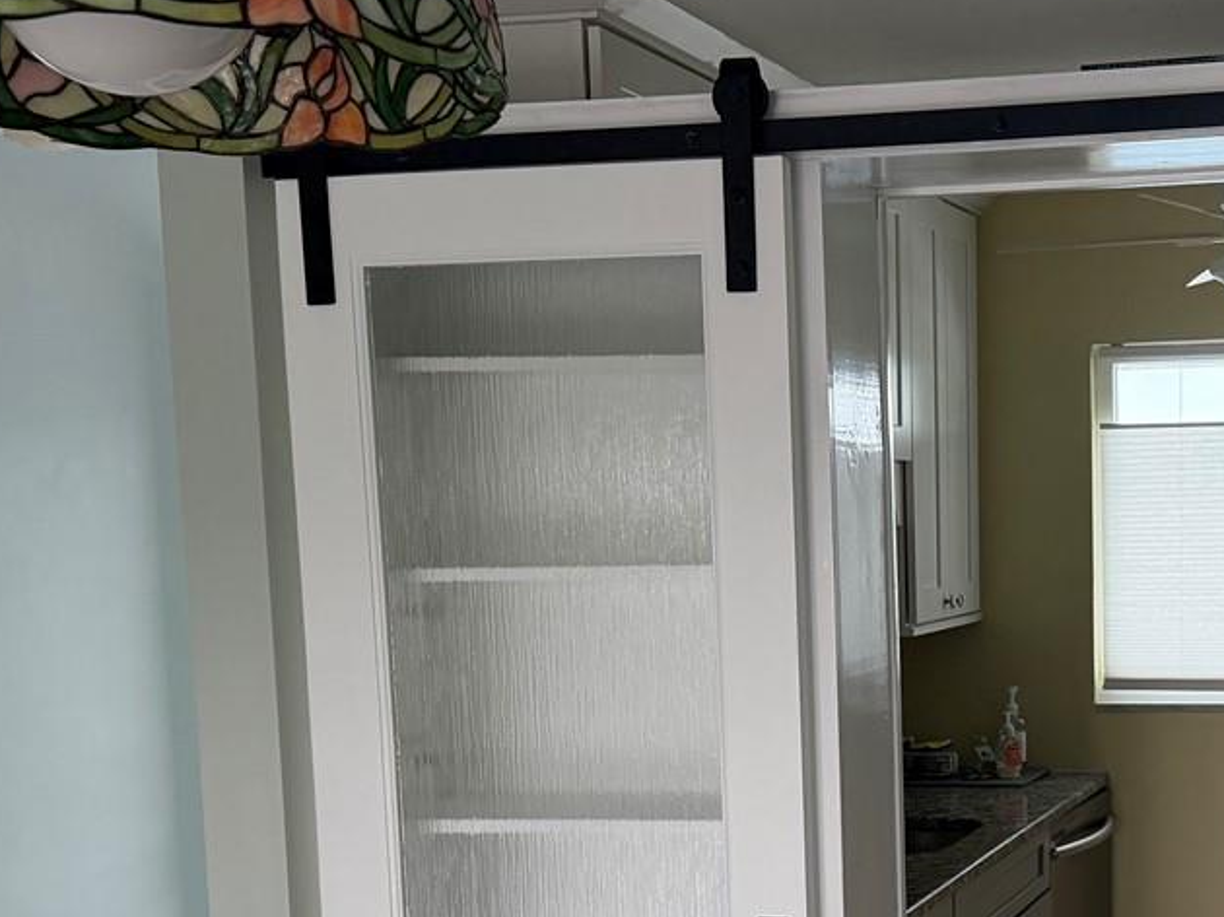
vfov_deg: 23.6
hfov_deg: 30.7
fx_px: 2156
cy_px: 764
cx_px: 1028
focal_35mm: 61
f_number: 1.78
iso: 200
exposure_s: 1/234
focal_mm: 6.76
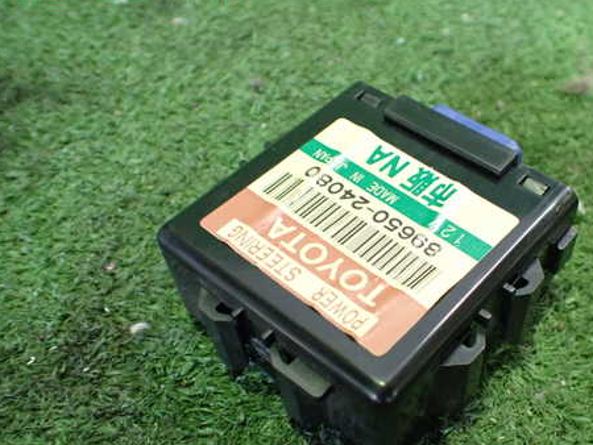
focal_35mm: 40
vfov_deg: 35.8
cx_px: 391
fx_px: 686
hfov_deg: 46.1
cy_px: 270
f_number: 2.3
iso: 800
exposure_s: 1/30
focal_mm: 5.4
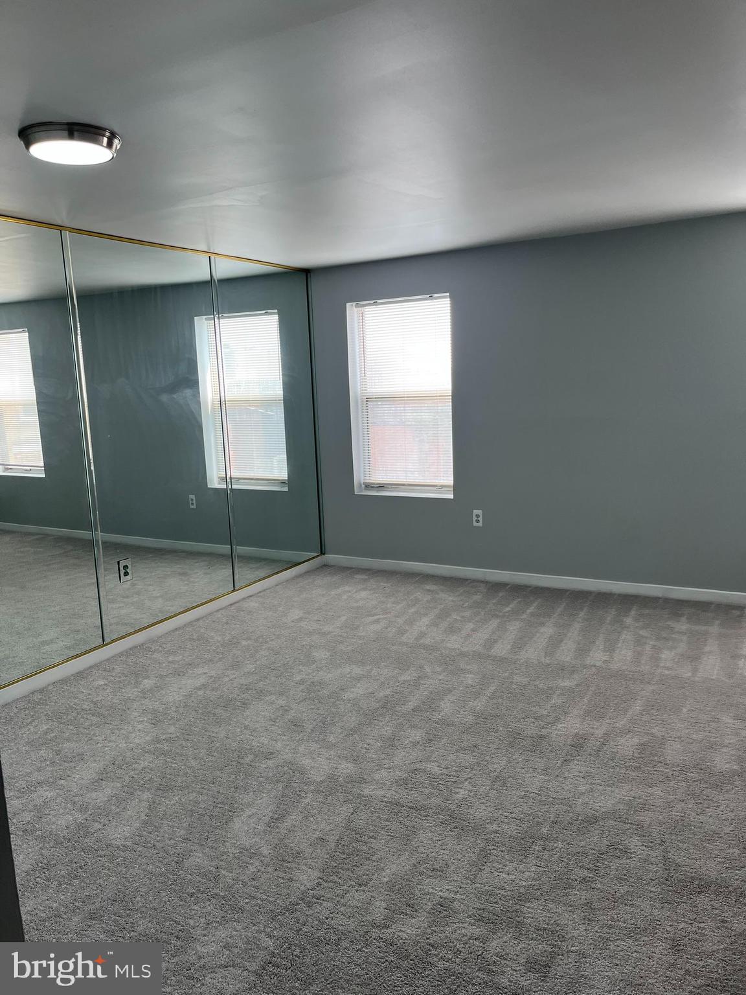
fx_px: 747
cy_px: 498
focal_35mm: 26
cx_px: 373
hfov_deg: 53.1
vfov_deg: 67.3
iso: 50
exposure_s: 1/164
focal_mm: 5.1
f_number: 1.6
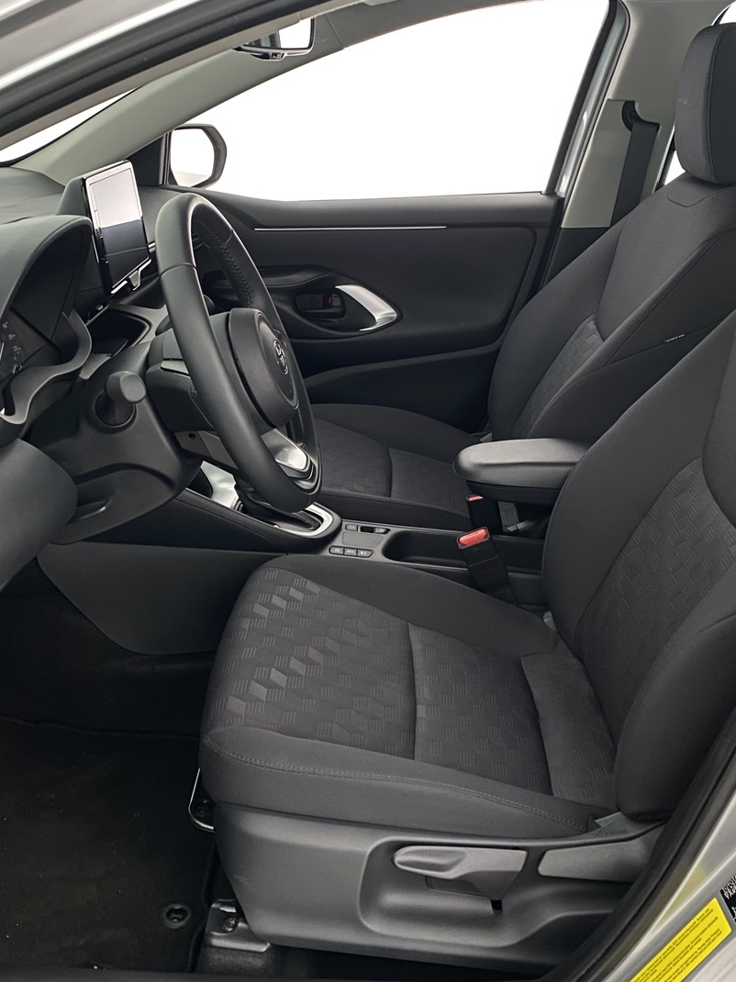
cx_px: 351
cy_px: 489
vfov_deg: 52.6
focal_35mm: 35
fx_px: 993
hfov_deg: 40.7
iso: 800
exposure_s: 1/25
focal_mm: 4.25
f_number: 1.8
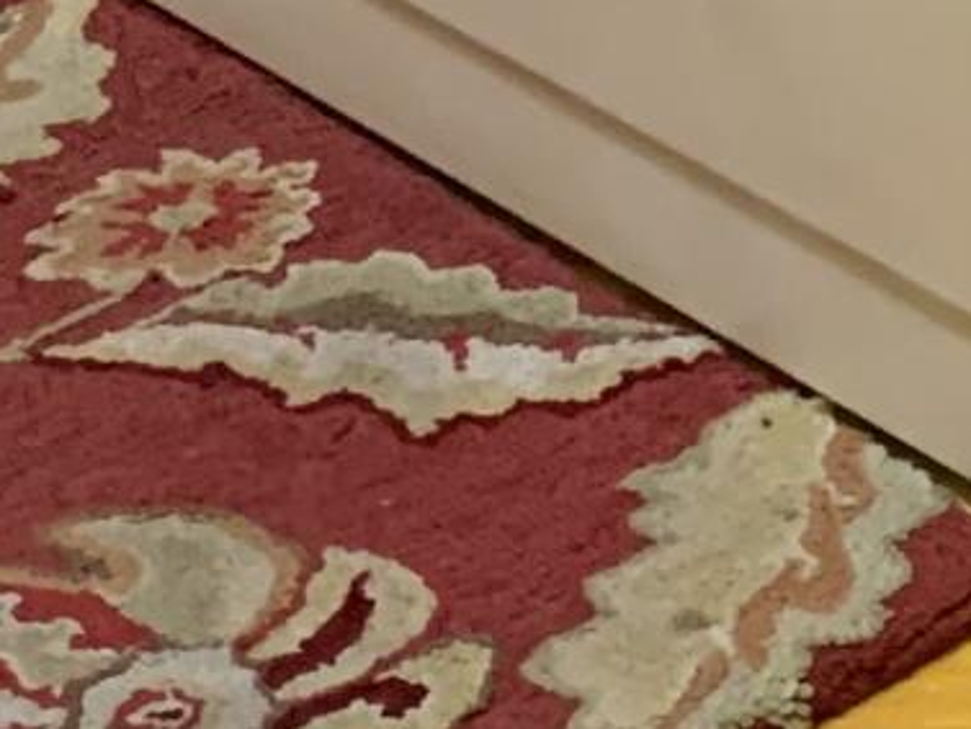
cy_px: -1973
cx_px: 1100
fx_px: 5808
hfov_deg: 9.5
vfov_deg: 6.2
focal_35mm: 207
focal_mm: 4.25
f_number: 1.8
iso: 400
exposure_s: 1/60
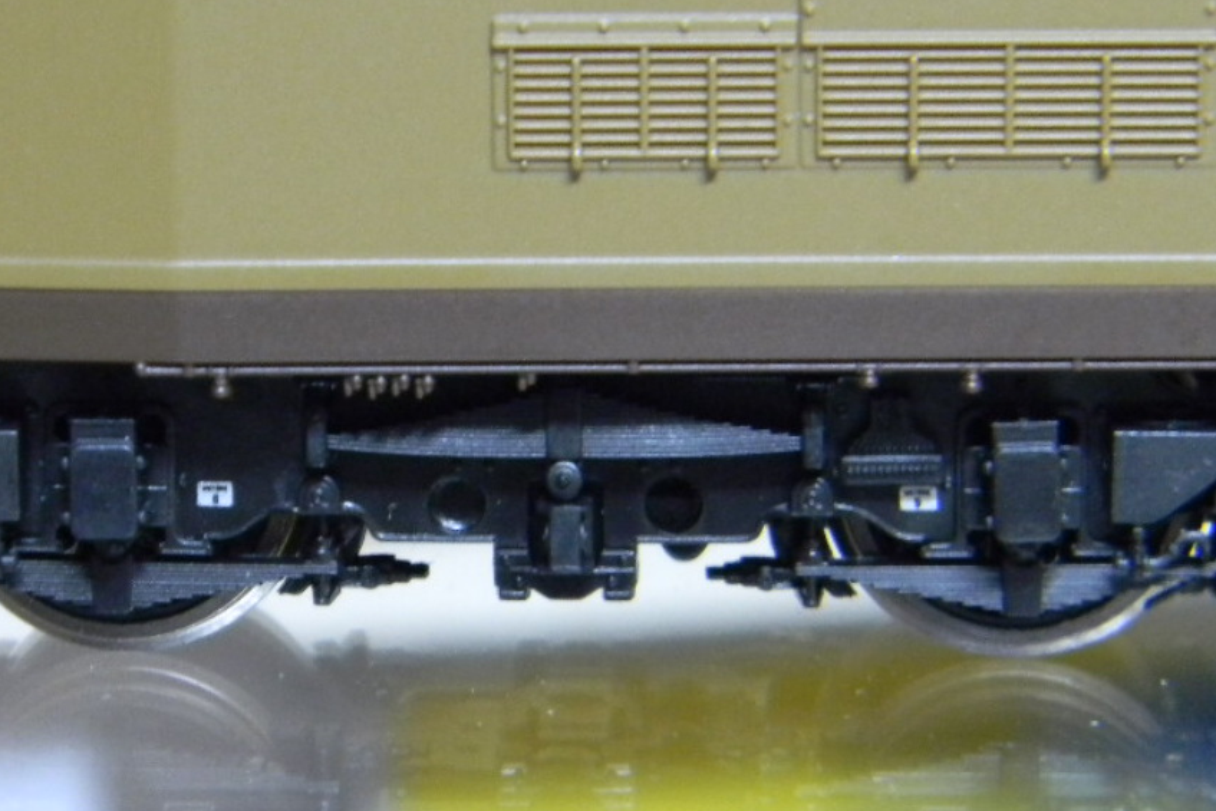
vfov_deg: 10.4
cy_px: 497
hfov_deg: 15.5
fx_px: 4459
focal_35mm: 132
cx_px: 560
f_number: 4.7
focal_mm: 19
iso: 400
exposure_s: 1/2.8
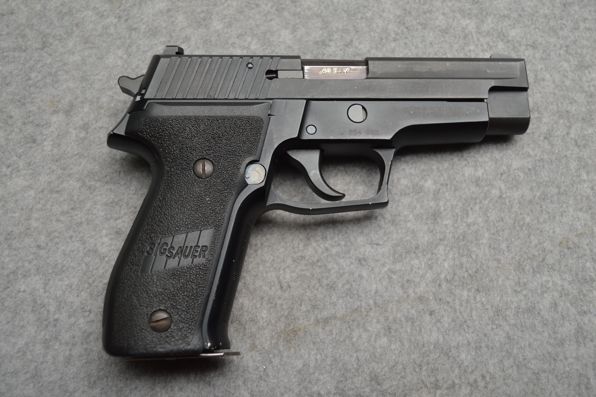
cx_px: 298
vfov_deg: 36.8
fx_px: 595
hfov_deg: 53.2
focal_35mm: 36
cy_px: 198
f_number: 4.5
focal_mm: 24
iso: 100
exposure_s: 1/200
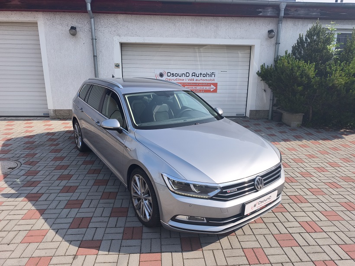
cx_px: 178
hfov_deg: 73.9
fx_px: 236
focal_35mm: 23
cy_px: 133
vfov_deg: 58.9
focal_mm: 6.57
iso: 50
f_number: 1.6
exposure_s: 1/2421
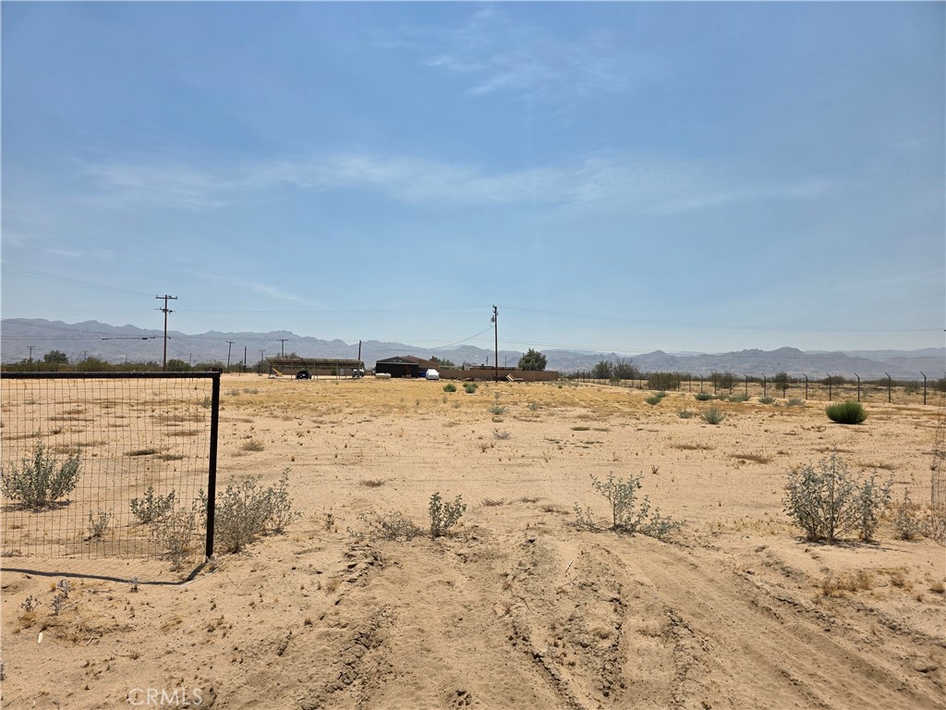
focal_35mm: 23
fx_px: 629
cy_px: 355
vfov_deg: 58.9
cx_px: 473
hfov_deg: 73.9
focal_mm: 6.3
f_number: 1.7
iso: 50
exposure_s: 1/7944
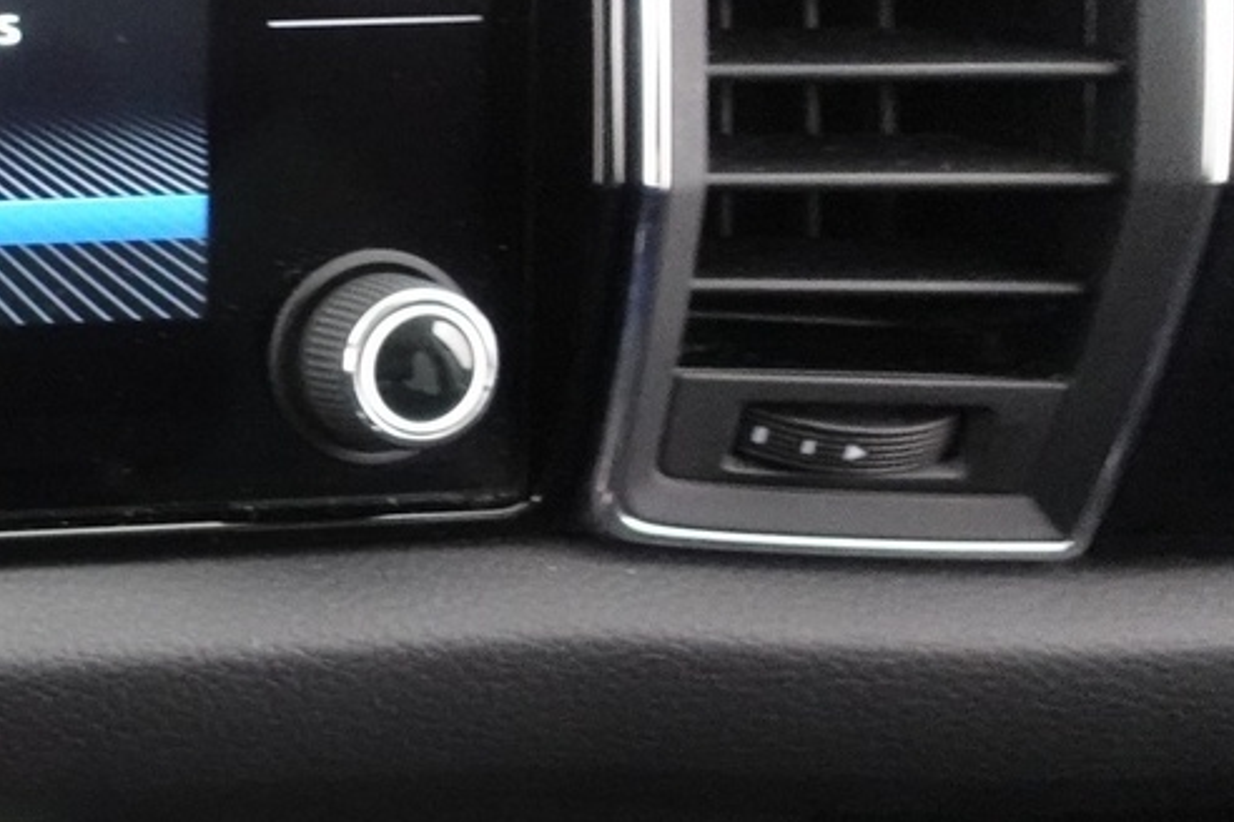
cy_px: 419
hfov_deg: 21.5
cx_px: -620
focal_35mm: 79
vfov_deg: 17.3
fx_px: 2708
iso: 3200
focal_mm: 9.4
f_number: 1.8
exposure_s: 1/30
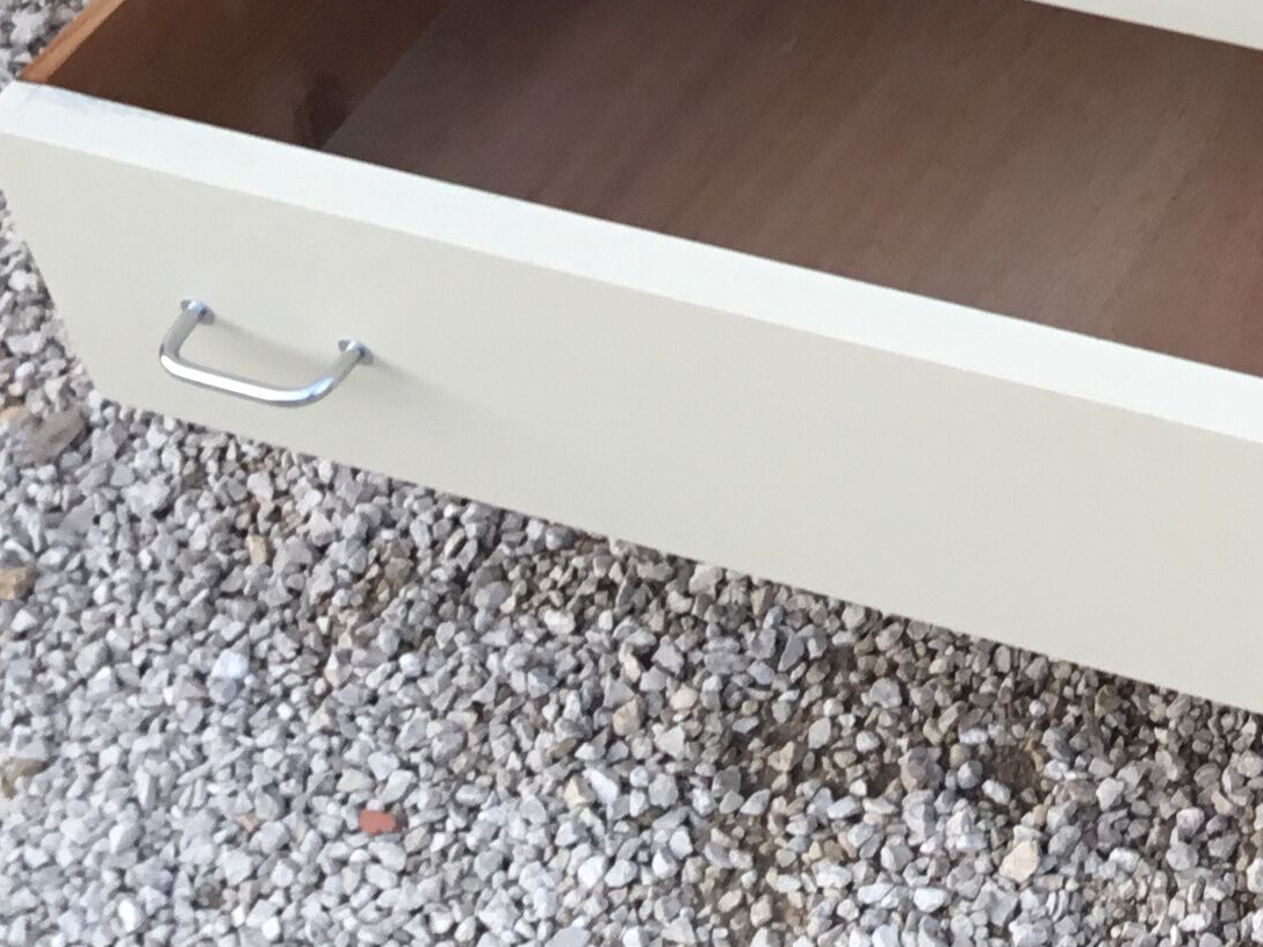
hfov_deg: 19.5
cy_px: -407
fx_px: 3393
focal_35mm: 93
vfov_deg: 14.9
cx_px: 1624
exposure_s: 1/50
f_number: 2.4
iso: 25
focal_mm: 3.3
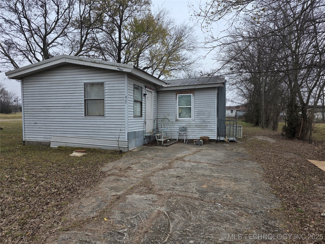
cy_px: 122
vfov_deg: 58.9
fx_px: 216
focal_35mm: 23
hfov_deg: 73.9
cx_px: 162
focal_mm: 6.3
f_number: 1.7
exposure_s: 1/180
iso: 50
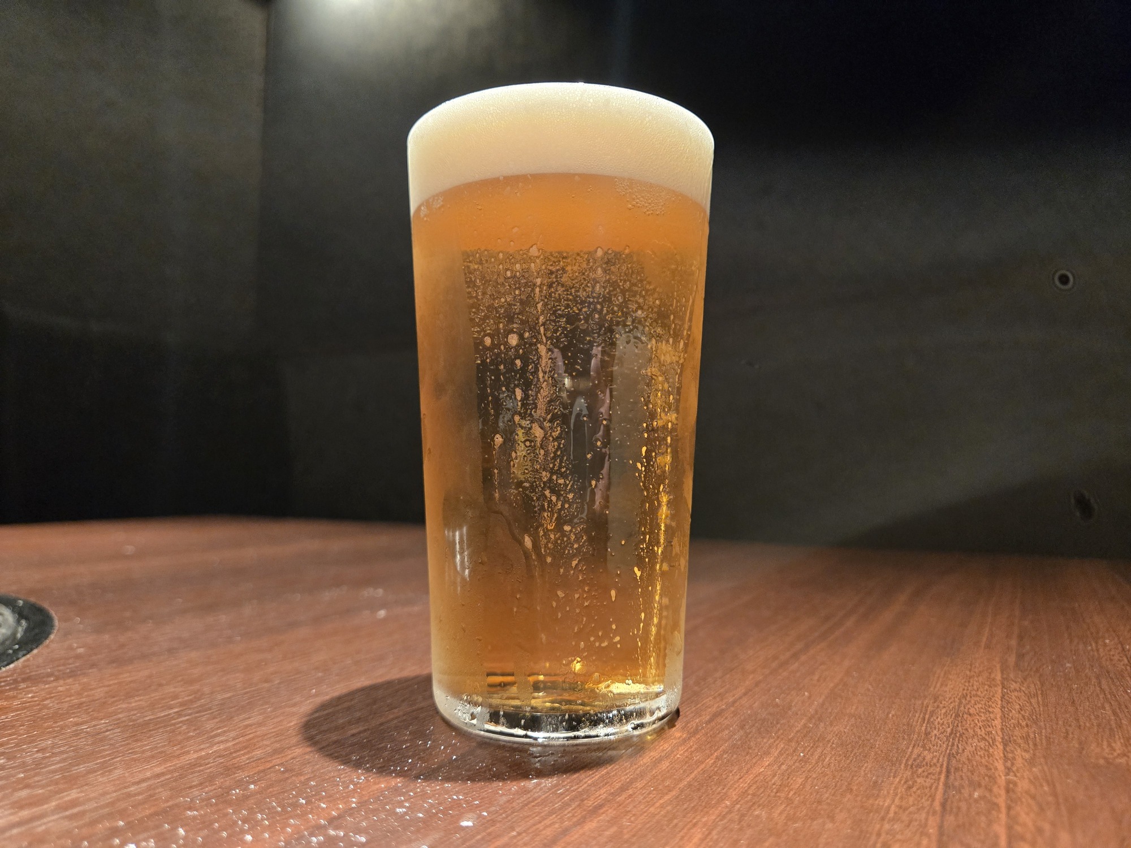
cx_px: 566
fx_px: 751
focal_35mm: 23
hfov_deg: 73.9
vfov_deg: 58.9
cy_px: 424
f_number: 1.8
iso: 1000
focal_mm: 5.4
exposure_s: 1/100
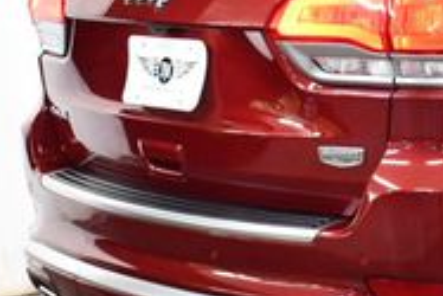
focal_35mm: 137
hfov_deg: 14.1
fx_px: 1687
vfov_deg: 10.0
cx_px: 644
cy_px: 109
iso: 1400
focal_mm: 20
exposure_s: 1/125
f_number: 3.8
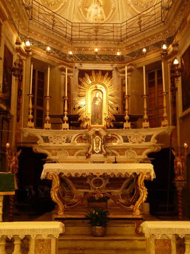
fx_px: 307
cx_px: 95
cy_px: 127
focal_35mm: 42
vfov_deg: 44.8
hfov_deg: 34.3
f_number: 3.2
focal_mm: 6.8
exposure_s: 1/5
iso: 200
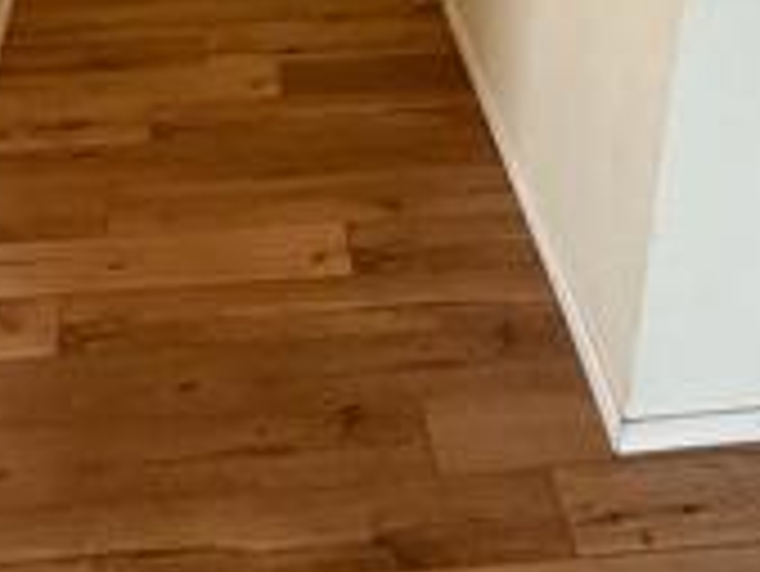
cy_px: -126
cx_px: 288
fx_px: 1164
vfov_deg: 24.7
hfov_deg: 36.0
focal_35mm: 53
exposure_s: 1/120
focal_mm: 2.22
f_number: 2.2
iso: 250
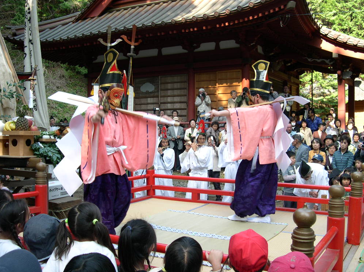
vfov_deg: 36.8
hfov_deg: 47.9
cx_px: 181
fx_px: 410
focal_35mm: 39
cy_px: 134
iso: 100
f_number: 2.8
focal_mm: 8
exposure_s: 1/101
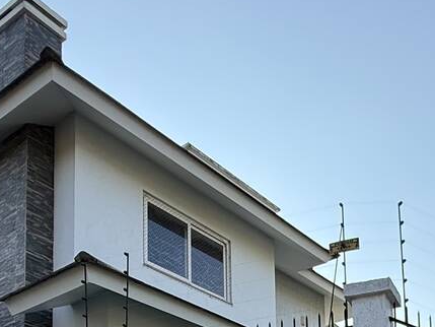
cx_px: 365
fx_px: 591
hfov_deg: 38.5
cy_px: 485
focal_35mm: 47
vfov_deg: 24.4
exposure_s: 1/1087
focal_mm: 2.22
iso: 64
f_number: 2.2
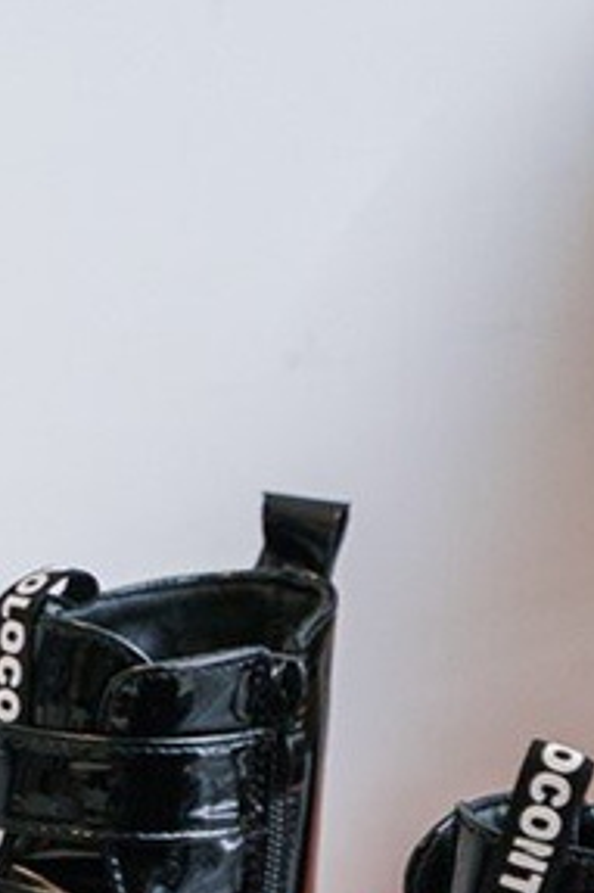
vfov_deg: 15.4
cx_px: 243
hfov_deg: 10.7
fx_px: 3172
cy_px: 1077
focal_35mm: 128
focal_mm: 49
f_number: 4
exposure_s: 1/100
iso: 500
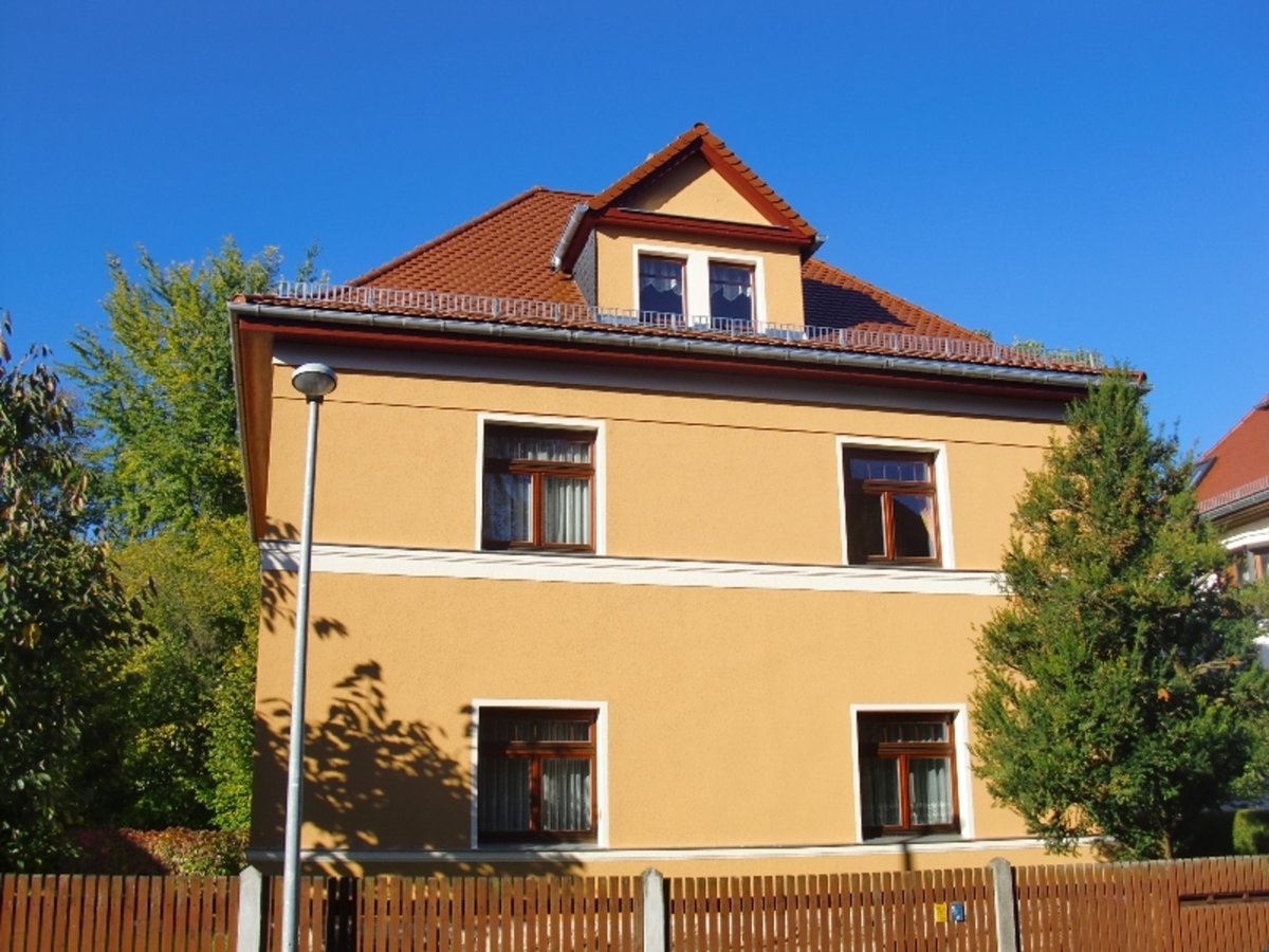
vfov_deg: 39.7
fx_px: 1320
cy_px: 476
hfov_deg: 51.4
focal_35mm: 36
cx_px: 634
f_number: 7.9
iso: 64
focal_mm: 6.3
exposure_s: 1/160
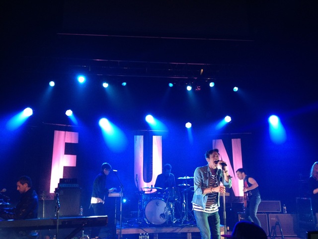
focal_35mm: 35
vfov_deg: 40.7
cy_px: 120
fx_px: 322
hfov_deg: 52.6
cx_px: 159
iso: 80
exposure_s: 1/20
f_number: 2.4
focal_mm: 4.28
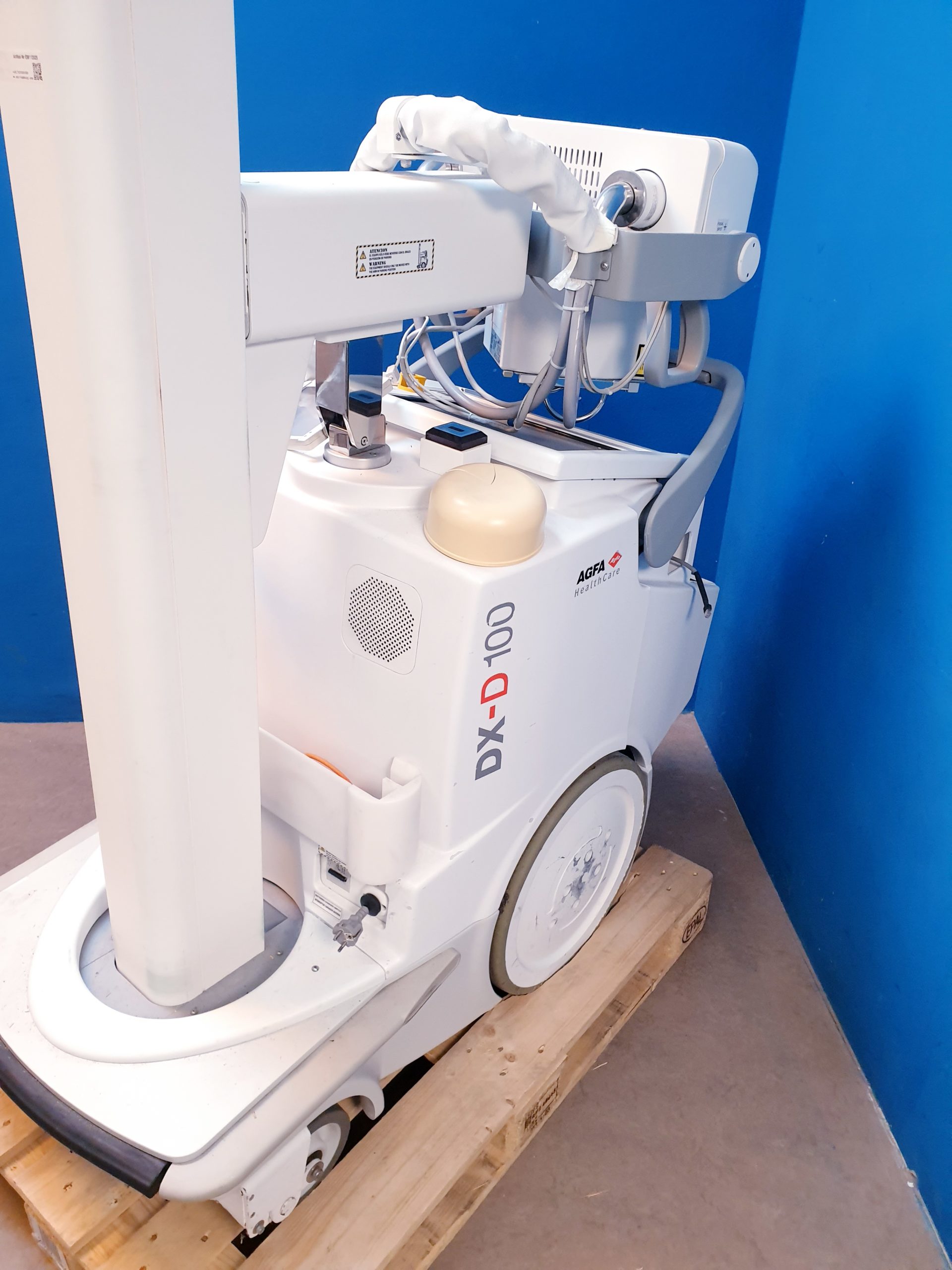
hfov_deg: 53.1
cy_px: 635
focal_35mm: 26
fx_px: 953
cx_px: 476
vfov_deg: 67.3
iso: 250
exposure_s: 1/50
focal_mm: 4.3
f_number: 2.4
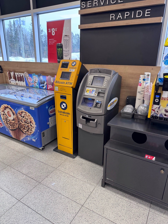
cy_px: 112
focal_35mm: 24
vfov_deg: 71.6
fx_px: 155
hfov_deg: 56.8
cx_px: 84
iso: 160
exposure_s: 1/120
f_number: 1.78
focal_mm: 6.76
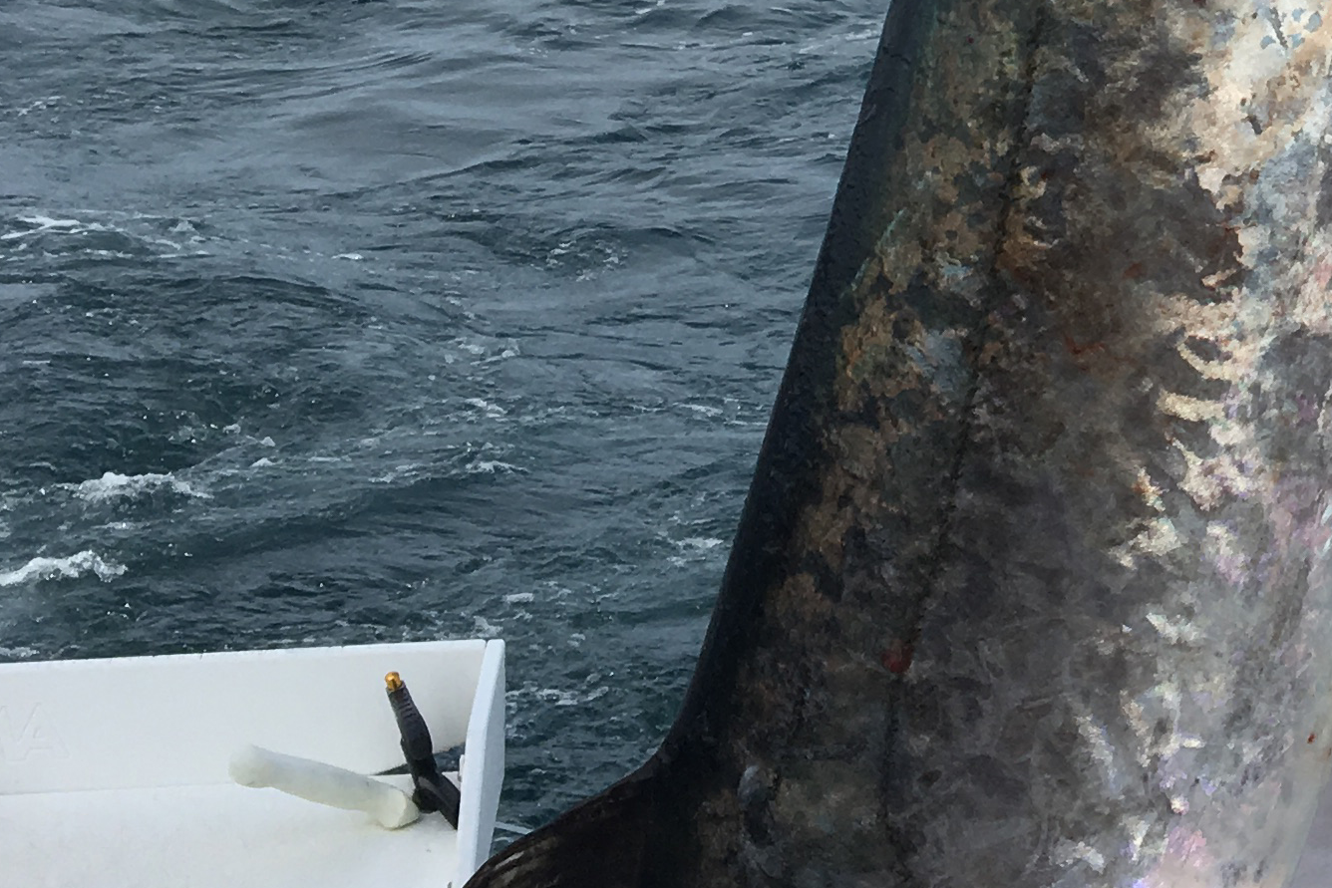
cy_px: -221
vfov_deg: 14.5
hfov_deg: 21.4
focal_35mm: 91
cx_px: 1421
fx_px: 3367
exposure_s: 1/1789
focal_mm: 4.15
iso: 25
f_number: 2.2
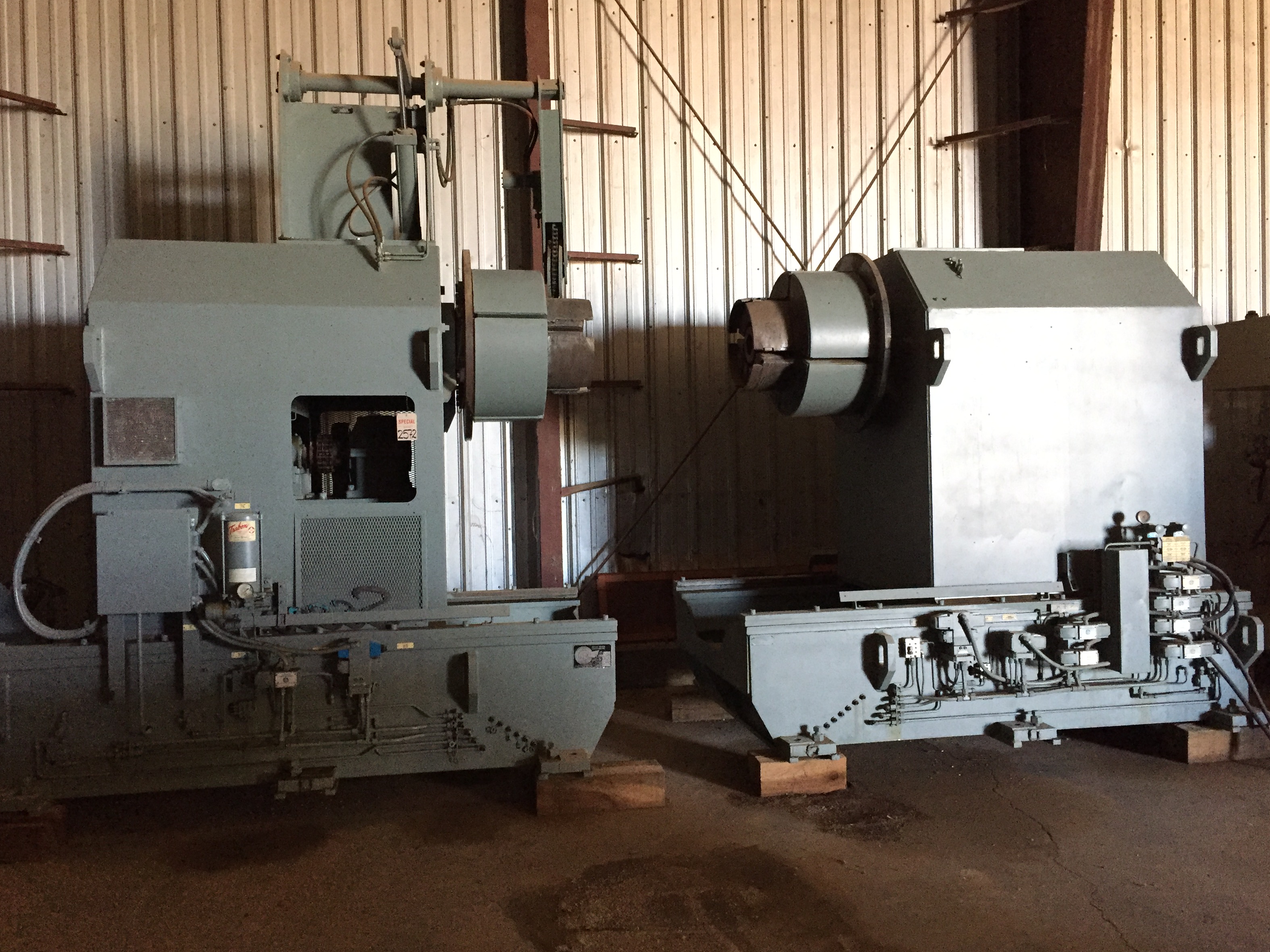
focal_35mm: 30
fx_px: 1101
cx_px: 632
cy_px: 470
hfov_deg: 60.0
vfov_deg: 46.8
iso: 250
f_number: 2.2
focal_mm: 4.15
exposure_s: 1/30
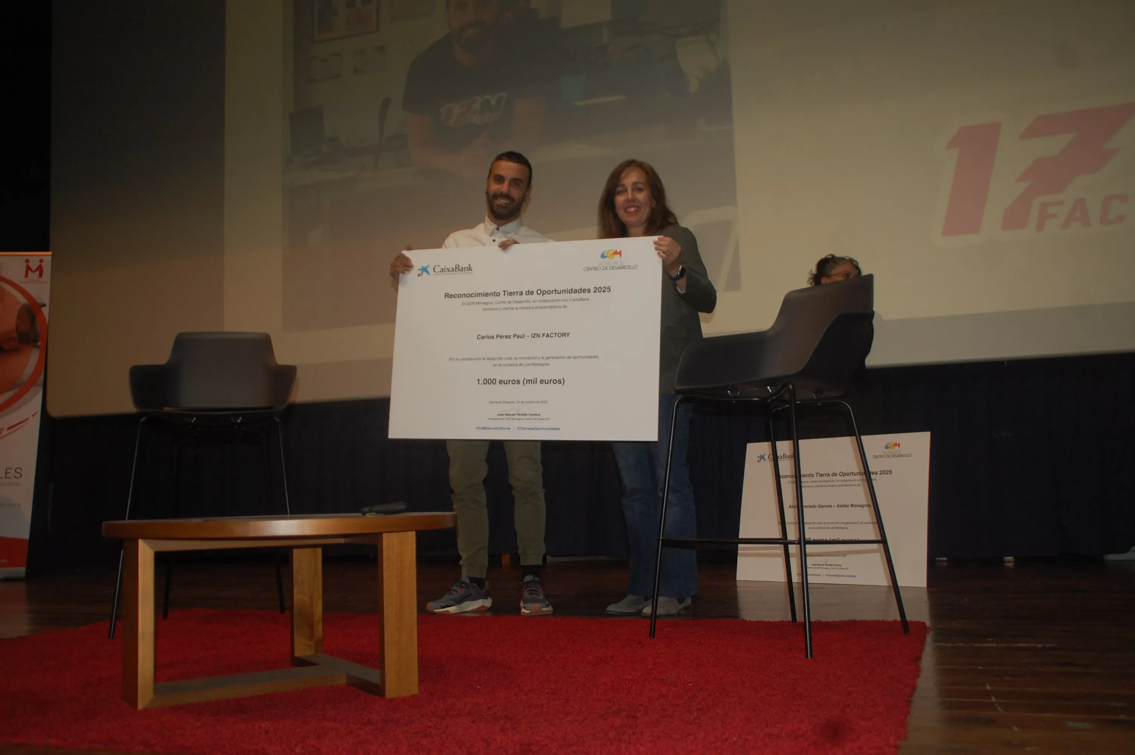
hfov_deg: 57.3
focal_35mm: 33
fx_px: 1039
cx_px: 568
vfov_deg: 39.9
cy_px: 378
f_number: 3.5
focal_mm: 22
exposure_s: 1/60
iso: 400
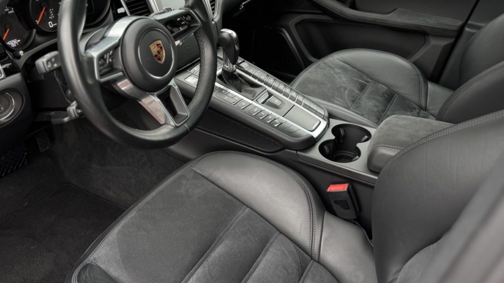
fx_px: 454
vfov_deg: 33.6
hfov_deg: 57.6
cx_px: 206
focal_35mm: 34
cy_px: 55
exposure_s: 1/121
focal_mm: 6.76
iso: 100
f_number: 1.78
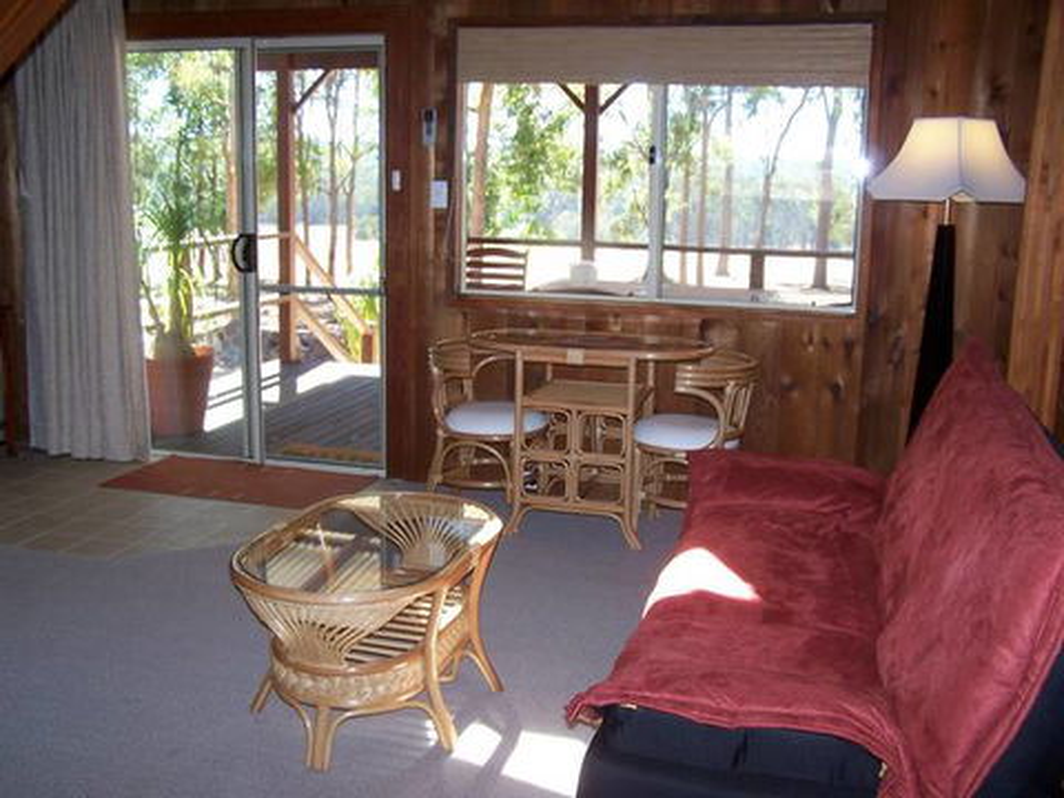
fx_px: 1168
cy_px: 399
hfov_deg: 49.0
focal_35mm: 38
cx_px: 532
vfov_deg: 37.7
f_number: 2.8
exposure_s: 1/60
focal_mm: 6.3
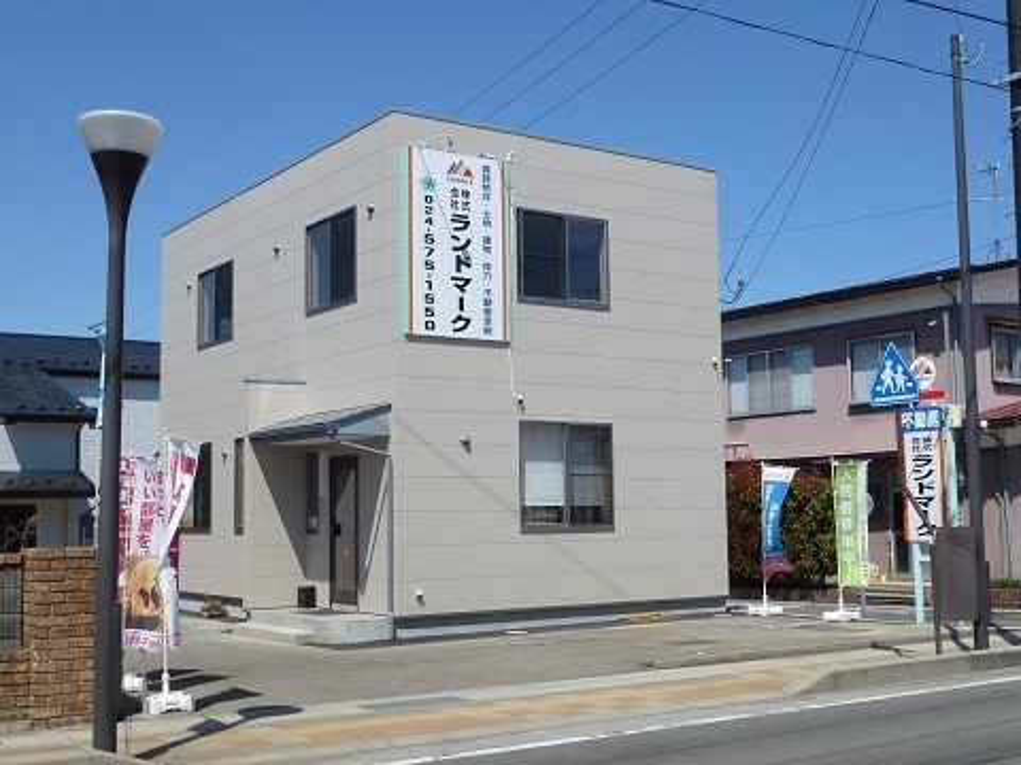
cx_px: 510
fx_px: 1209
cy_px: 382
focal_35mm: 41
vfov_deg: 35.1
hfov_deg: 45.8
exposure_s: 1/1300
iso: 100
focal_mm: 7.4
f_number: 3.9
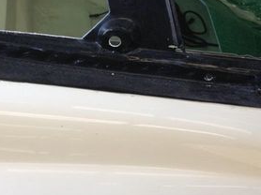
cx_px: 96
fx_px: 573
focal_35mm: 76
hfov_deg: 25.6
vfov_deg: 18.6
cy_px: -24
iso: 64
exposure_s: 1/120
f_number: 2.4
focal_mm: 4.13
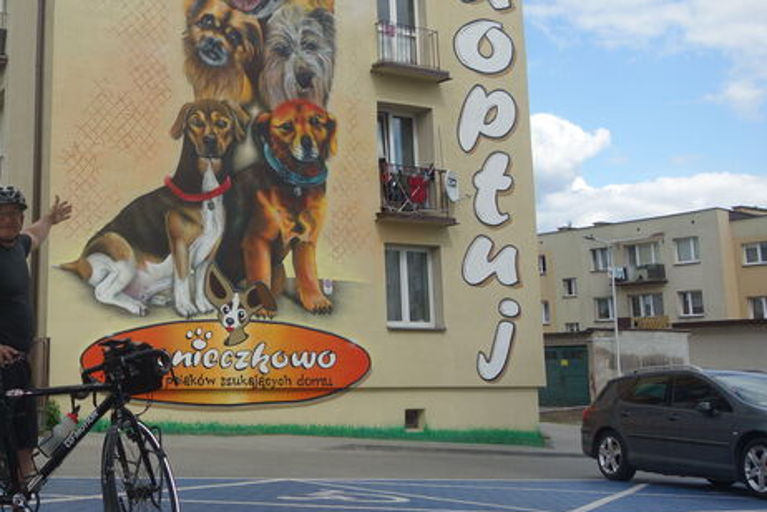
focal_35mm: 48
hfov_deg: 39.5
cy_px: 171
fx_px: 1023
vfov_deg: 27.9
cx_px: 151
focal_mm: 10.4
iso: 125
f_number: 4
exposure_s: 1/640
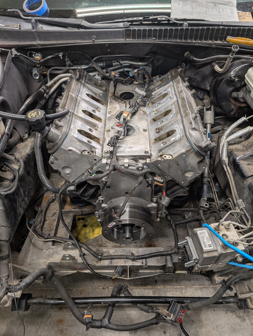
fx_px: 233
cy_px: 168
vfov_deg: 71.5
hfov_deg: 56.9
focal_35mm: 24
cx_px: 126
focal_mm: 6.9
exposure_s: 1/120
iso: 25
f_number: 1.68
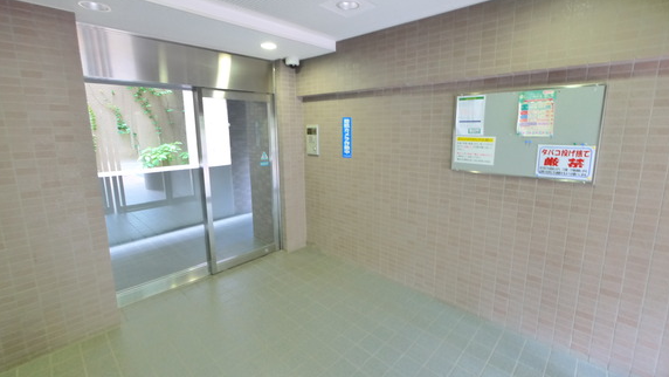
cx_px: 350
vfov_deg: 67.1
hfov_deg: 99.3
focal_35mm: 16
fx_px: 284
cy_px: 181
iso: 640
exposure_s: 1/4
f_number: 4
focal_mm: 7
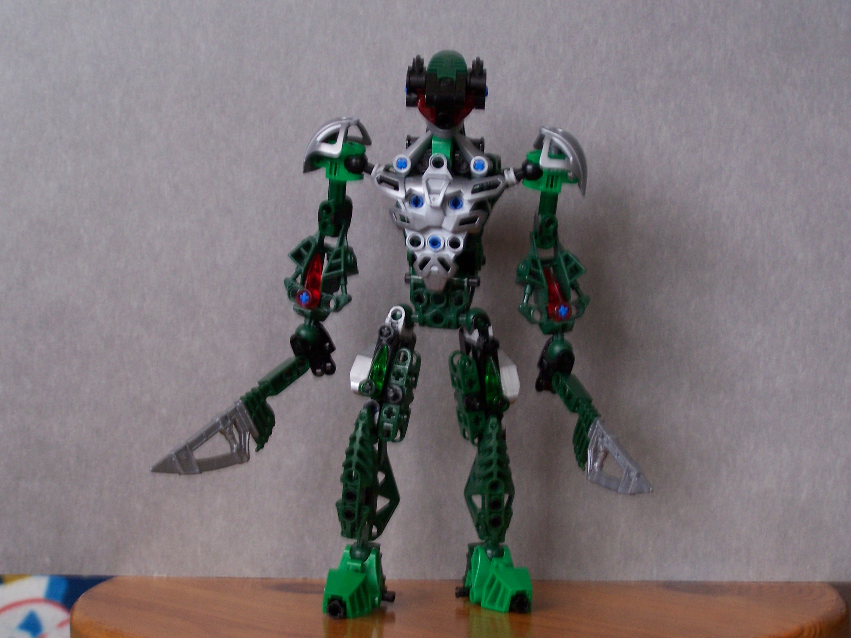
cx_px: 426
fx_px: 1844
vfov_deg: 19.6
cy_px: 319
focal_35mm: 75
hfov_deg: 26.0
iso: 140
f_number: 3.2
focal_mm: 12.4
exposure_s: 1/5
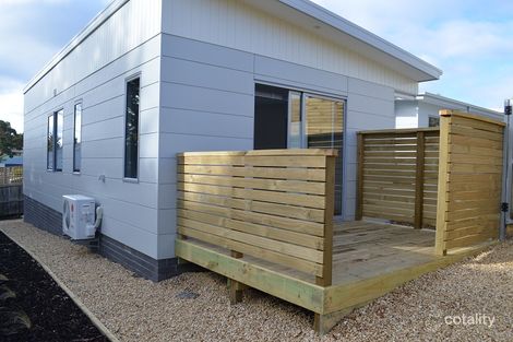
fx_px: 385
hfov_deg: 67.4
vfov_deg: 47.9
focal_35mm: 27
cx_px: 256
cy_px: 171
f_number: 8
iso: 200
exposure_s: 1/250
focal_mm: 18
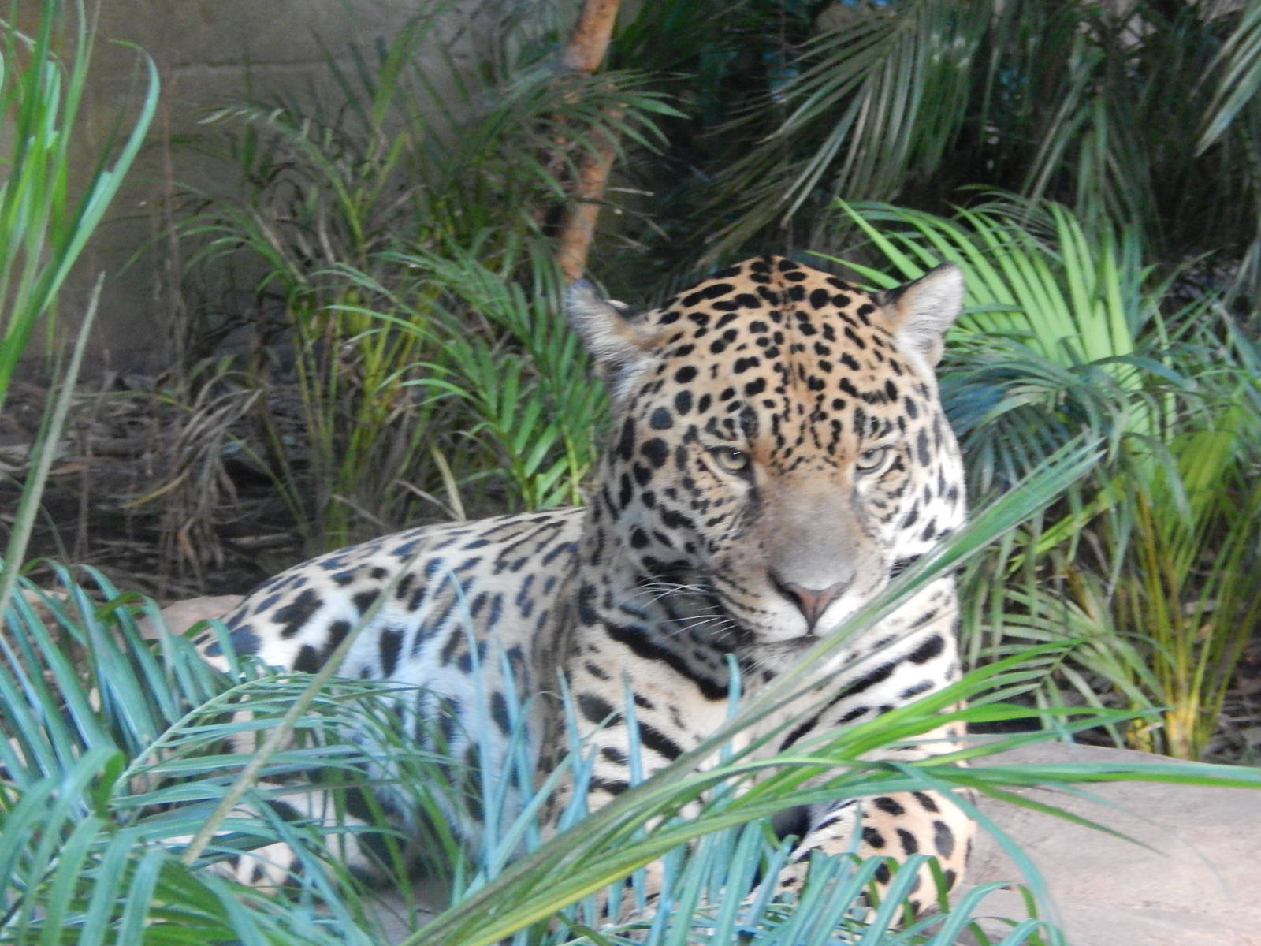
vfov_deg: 8.1
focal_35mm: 184
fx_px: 6703
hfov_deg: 10.7
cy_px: 473
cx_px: 630
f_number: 5.3
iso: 800
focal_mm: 32.8
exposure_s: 1/13
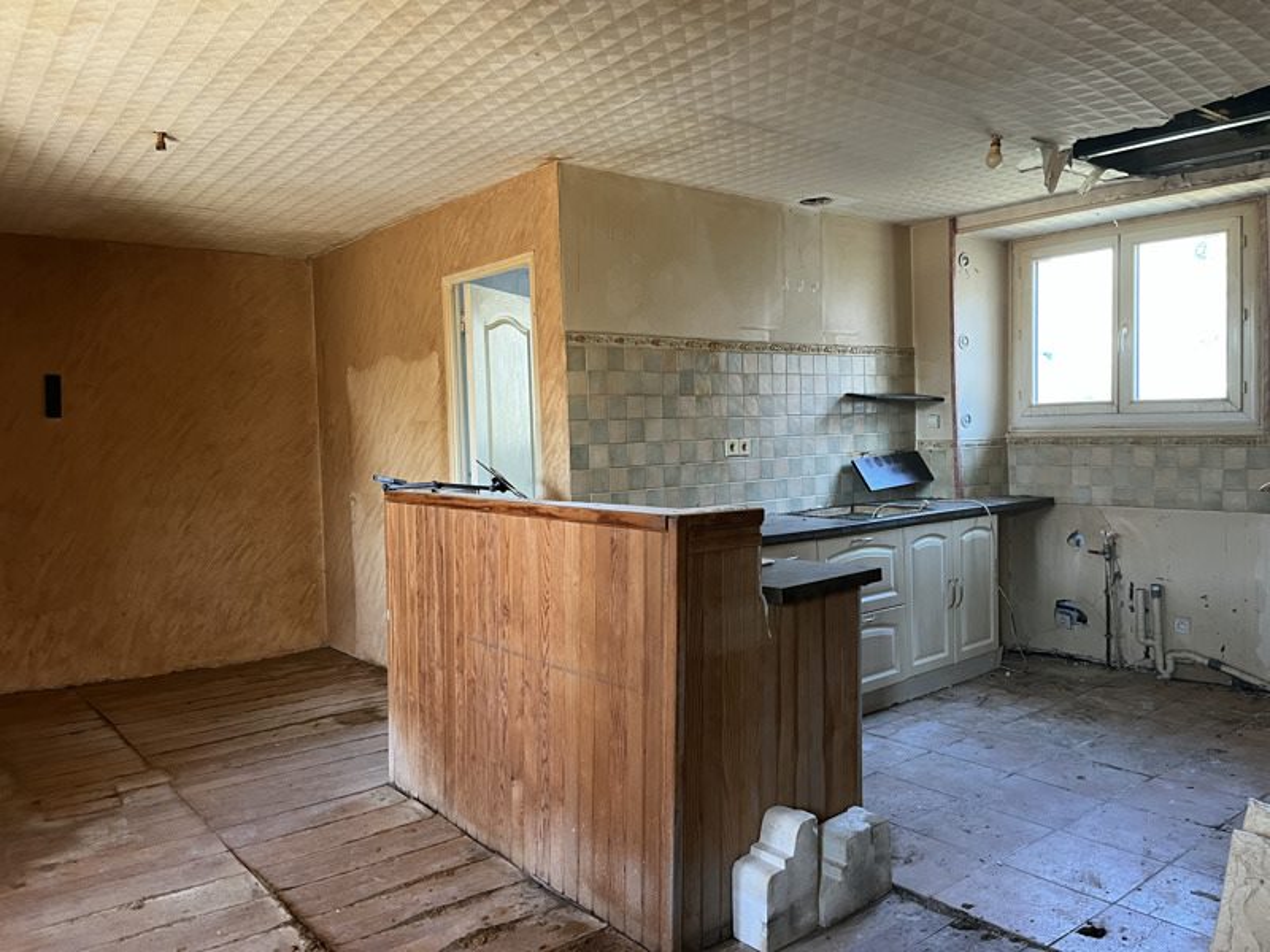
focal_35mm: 26
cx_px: 635
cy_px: 476
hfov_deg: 67.3
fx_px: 954
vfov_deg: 53.1
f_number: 1.6
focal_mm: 5.1
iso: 200
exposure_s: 1/60
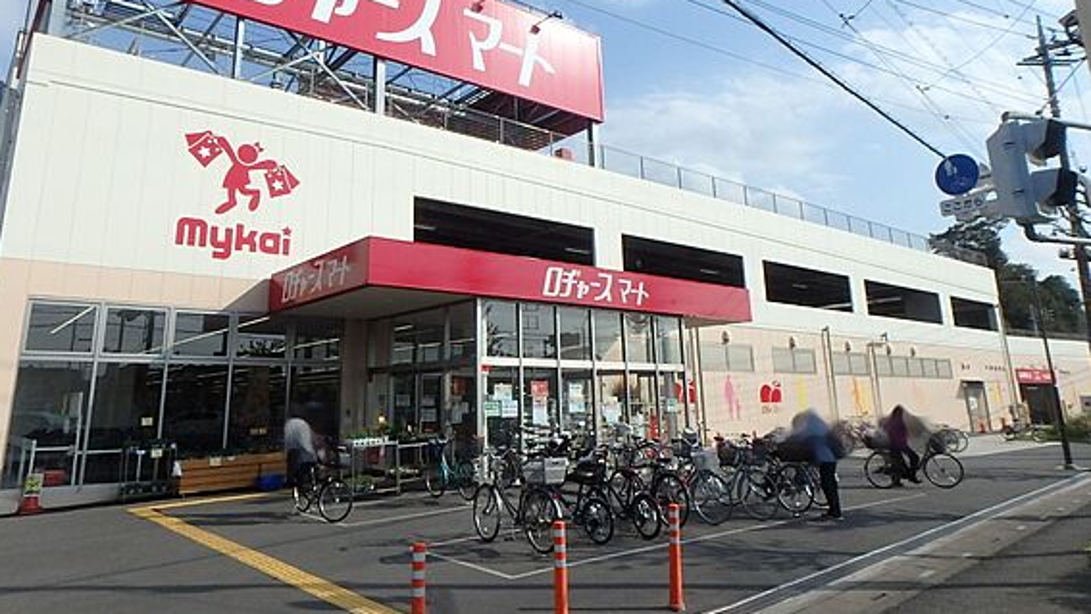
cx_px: 496
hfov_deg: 73.9
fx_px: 723
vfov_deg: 45.3
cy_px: 203
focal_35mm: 25
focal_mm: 3.7
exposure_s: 1/2000
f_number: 6
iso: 400
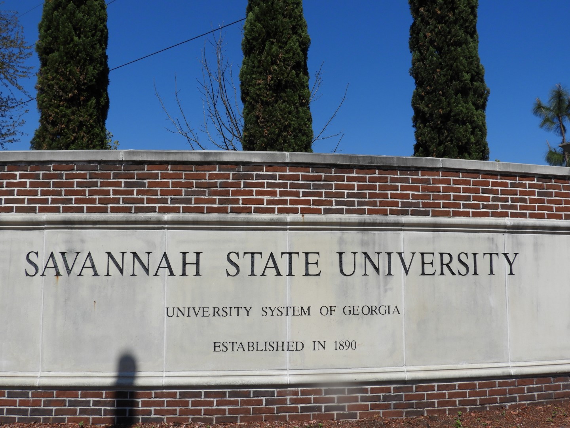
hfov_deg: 52.6
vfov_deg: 40.7
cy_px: 214
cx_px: 285
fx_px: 576
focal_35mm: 35
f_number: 4.2
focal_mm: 6.3
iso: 100
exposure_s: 1/2000
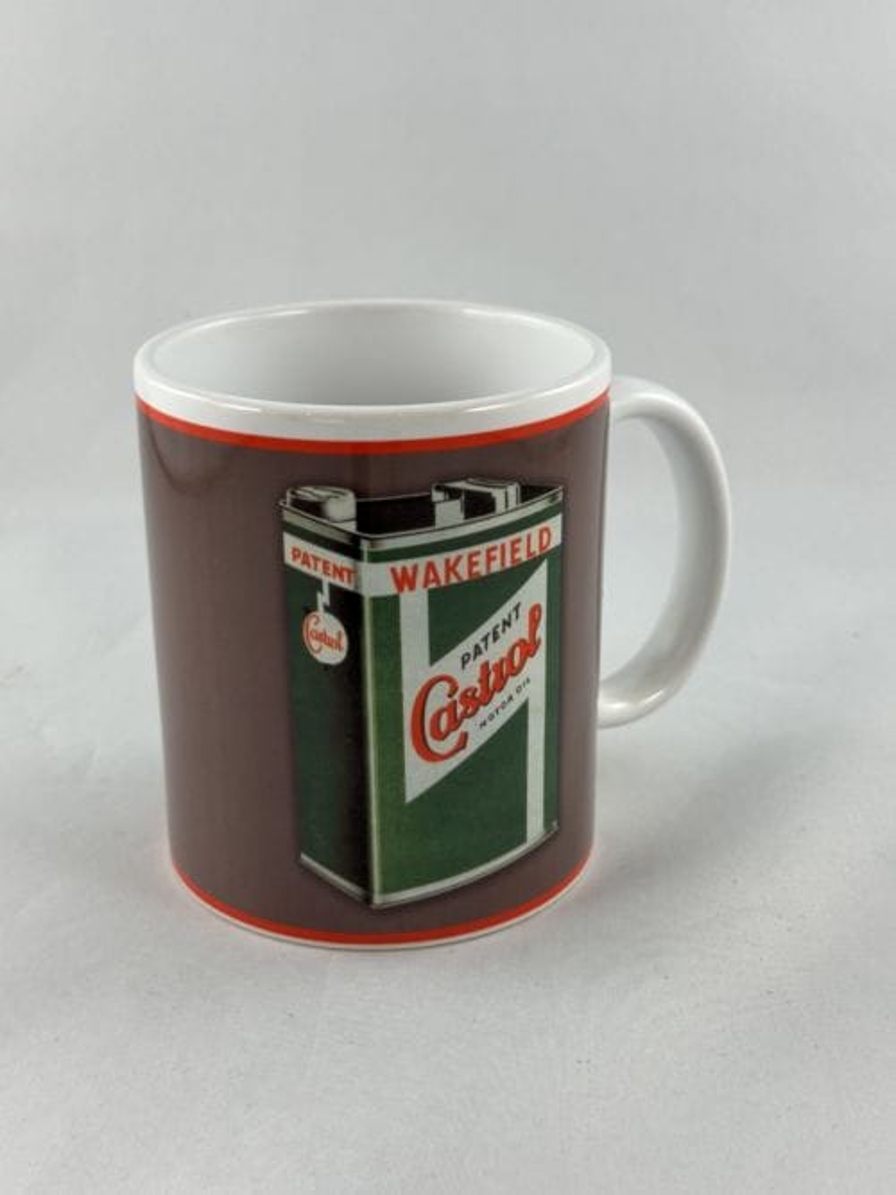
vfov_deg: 39.7
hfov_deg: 30.3
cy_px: 598
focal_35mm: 48
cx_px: 448
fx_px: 1657
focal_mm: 6.86
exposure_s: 1/100
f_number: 1.78
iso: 64
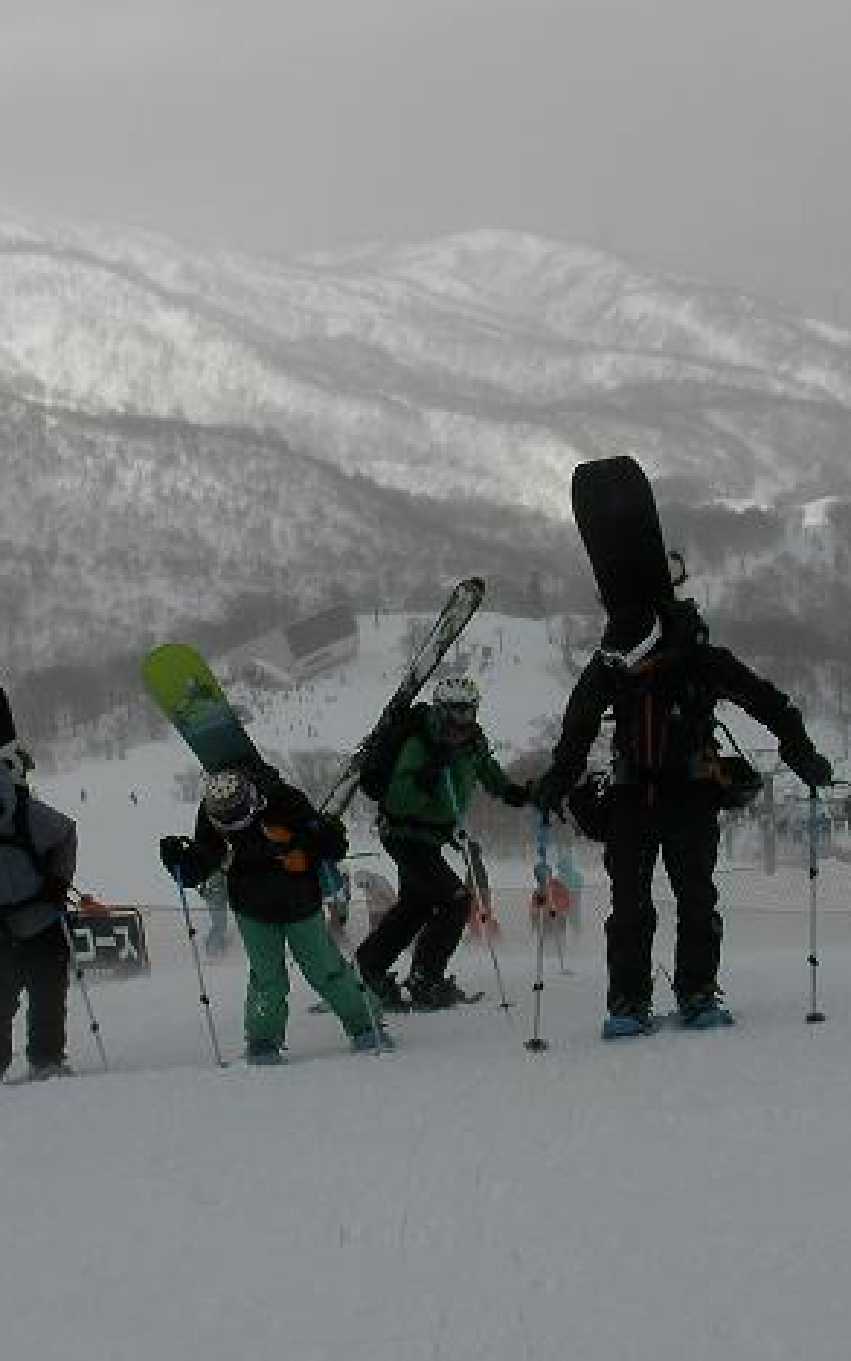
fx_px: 2042
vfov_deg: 36.9
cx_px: 360
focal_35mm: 55
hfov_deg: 23.5
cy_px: 691
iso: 50
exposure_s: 1/761
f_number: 5.6
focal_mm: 6.3
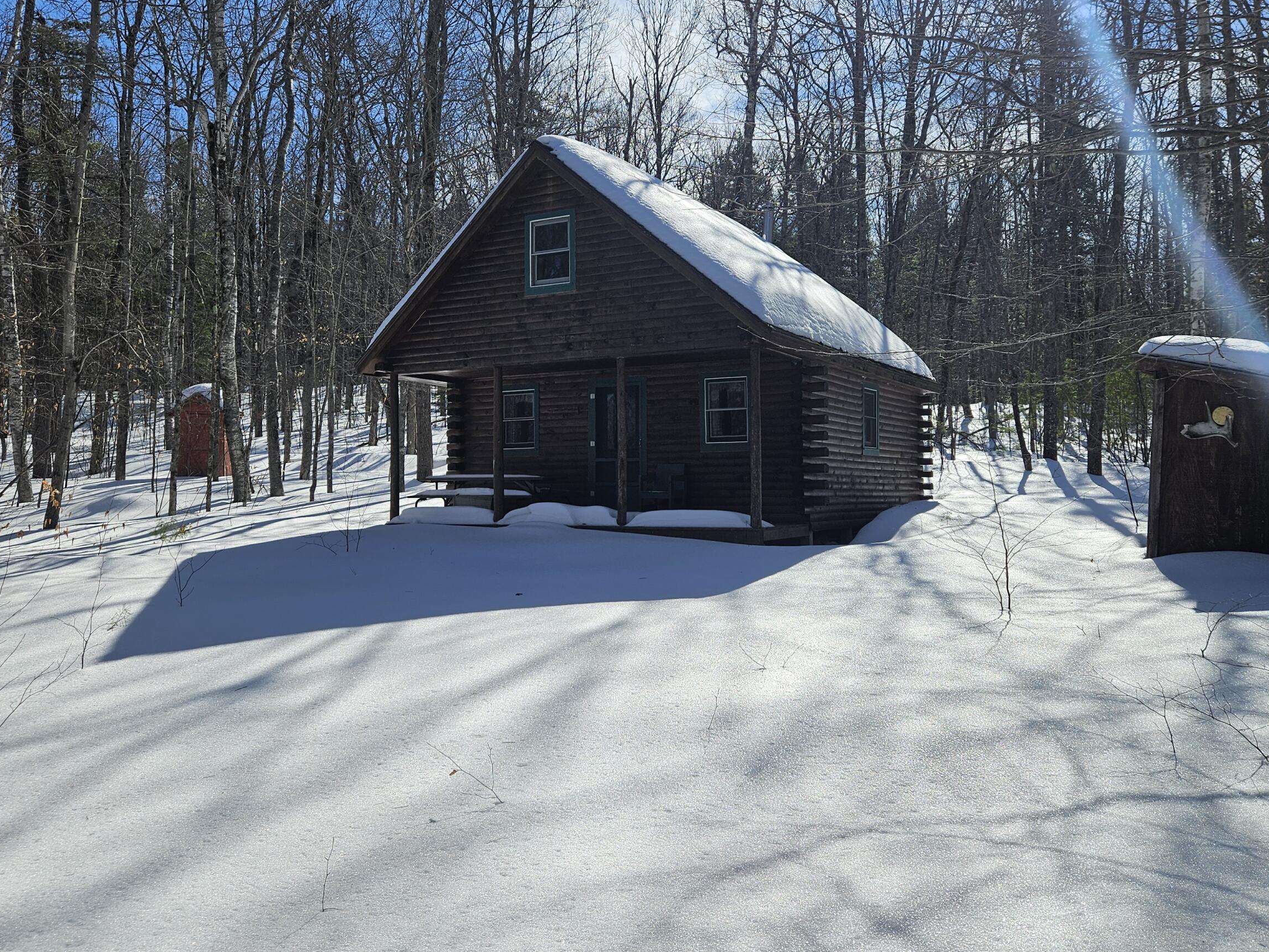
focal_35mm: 30
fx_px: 1100
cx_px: 656
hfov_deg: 59.9
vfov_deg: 46.7
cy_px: 418
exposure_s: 1/2929
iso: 25
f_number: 1.8
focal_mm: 5.4
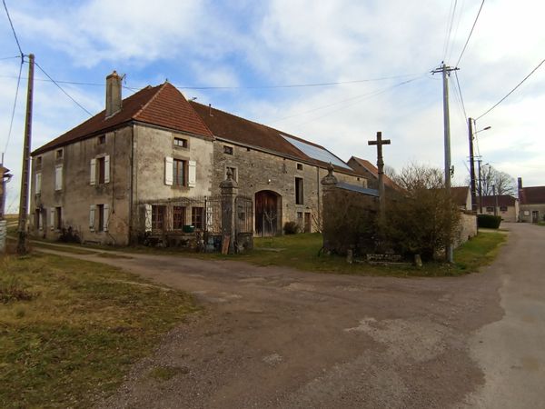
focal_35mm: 16
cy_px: 204
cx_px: 272
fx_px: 252
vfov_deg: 78.1
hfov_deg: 94.5
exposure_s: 1/778
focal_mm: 1.65
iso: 50
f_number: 2.2
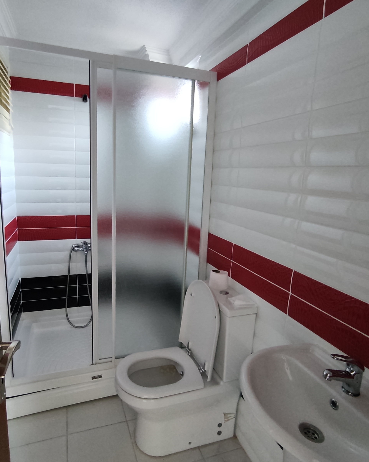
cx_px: 162
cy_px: 229
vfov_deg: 80.4
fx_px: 273
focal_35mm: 20
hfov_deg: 67.9
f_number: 2.2
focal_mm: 1.6
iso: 441
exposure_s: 1/30
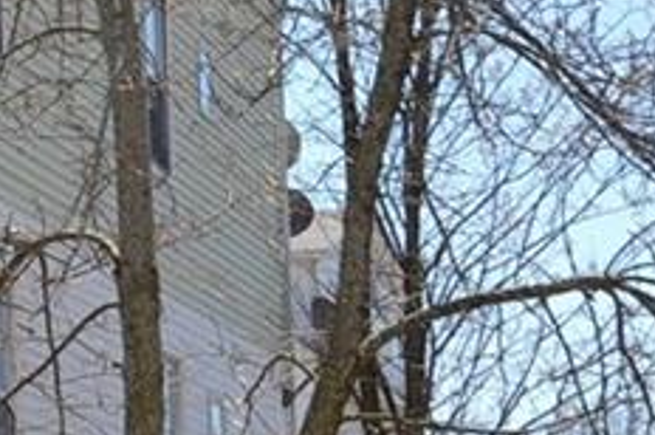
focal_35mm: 159
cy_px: -88
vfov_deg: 8.5
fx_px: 2889
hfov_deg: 12.3
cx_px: -322
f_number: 7.1
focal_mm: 24
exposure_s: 1/200
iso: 100
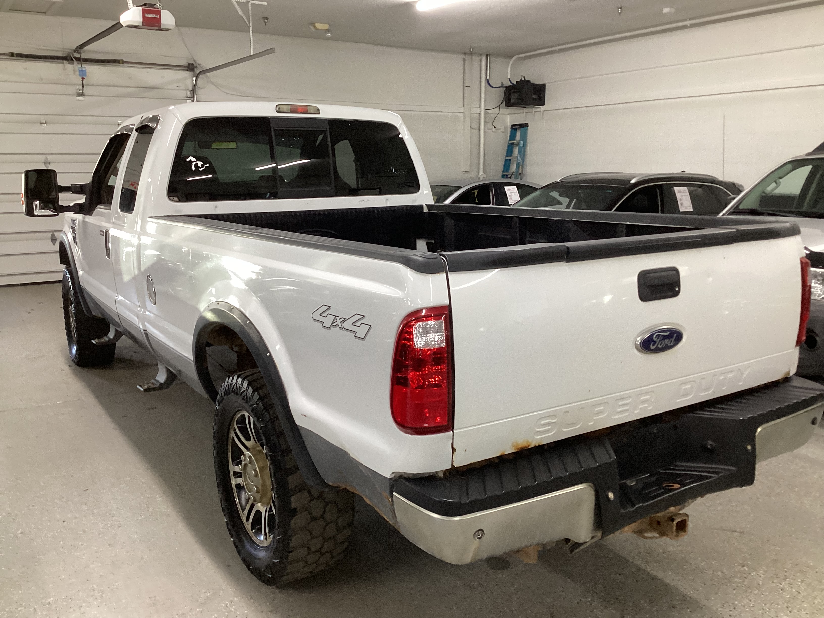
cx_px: 412
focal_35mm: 31
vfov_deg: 45.4
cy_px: 309
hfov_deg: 58.4
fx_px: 738
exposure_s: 1/60
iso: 200
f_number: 2.4
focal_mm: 3.3
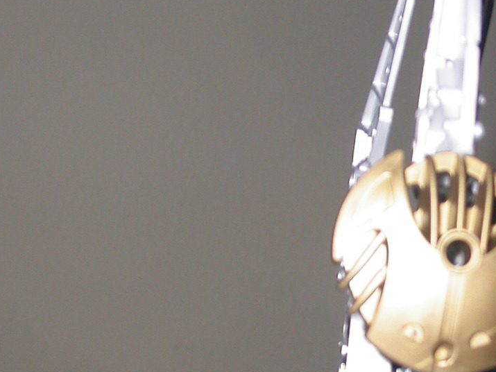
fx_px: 1218
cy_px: 220
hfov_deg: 22.4
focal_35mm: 85
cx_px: 459
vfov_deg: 17.3
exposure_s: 1/1000
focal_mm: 7.85
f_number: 2.6
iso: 100
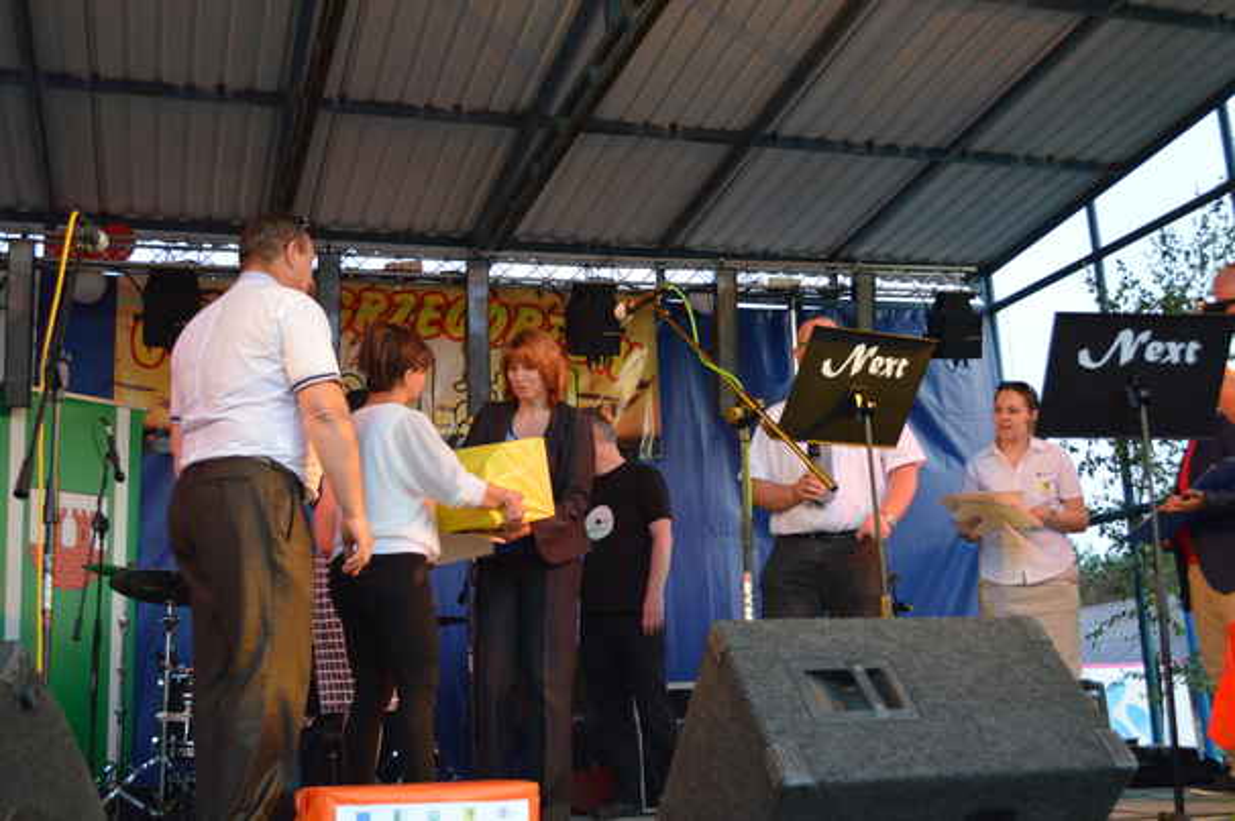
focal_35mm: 42
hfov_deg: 46.4
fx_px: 1440
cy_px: 410
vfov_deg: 31.8
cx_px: 618
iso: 400
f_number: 4.5
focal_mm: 28
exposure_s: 1/50
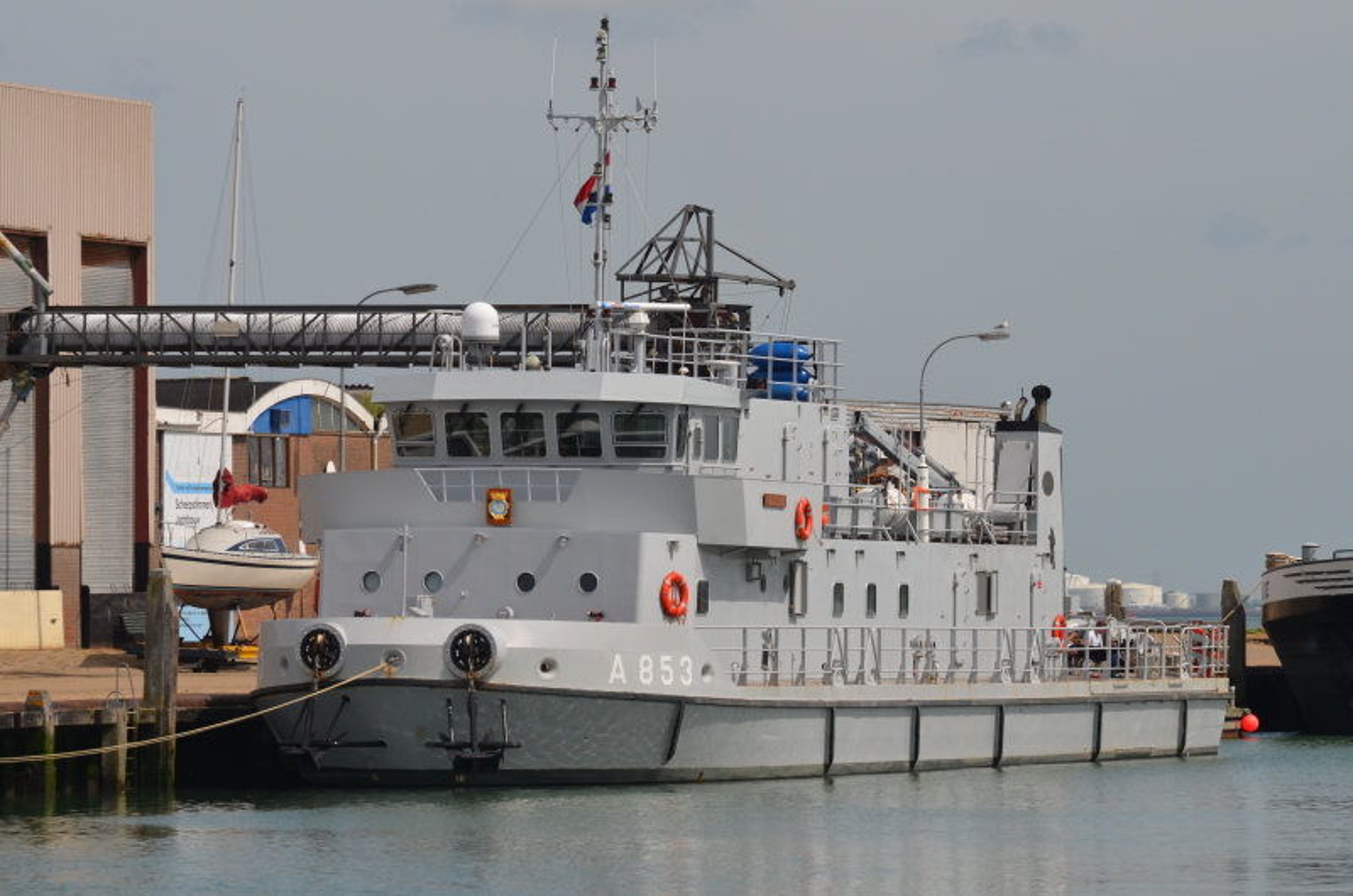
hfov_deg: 8.1
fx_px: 9565
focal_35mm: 255
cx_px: 676
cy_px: 448
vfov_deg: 5.4
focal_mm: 170
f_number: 8
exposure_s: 1/1000
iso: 200
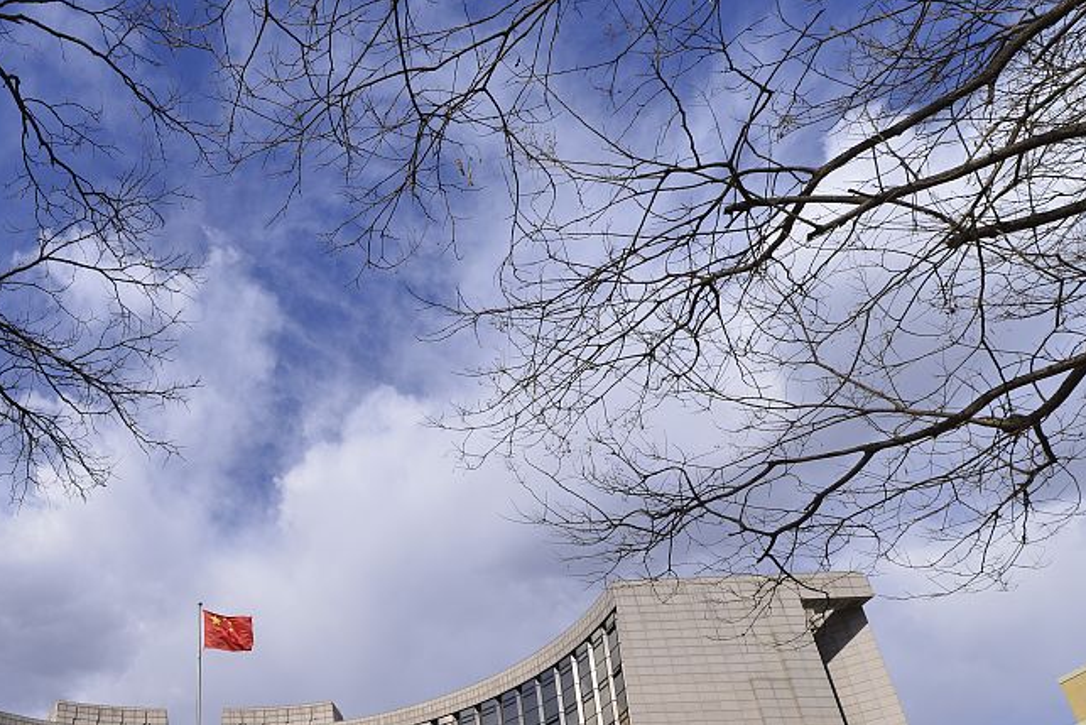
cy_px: 646
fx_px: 845
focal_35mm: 28
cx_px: 194
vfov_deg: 42.7
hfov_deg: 59.5
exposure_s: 1/250
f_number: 9
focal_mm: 15
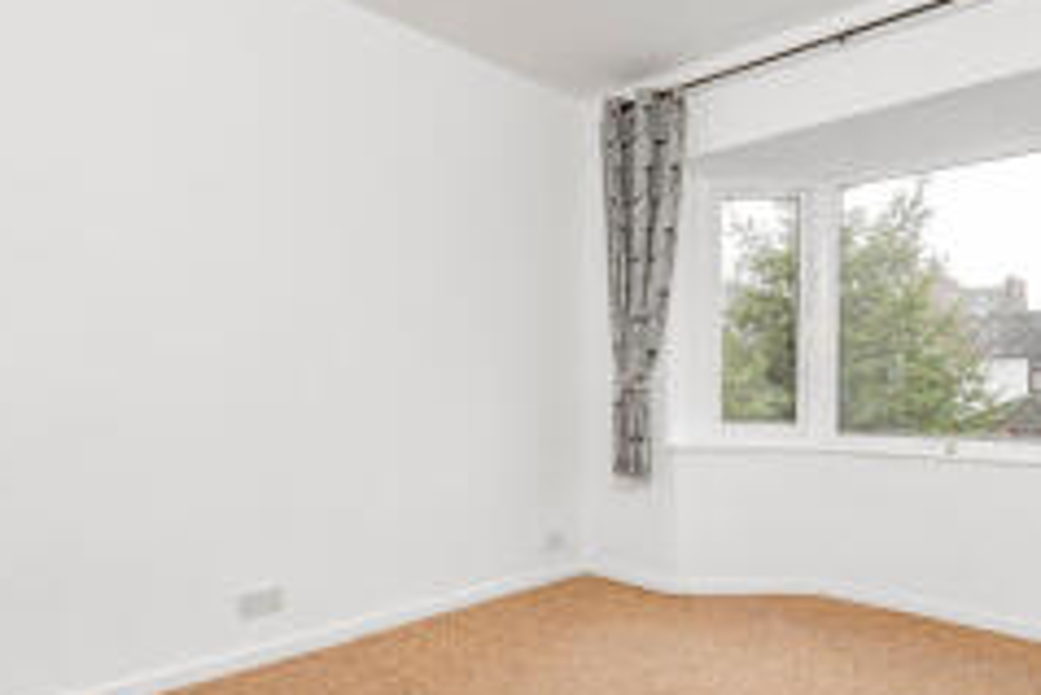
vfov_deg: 53.0
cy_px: 396
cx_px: 564
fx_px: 694
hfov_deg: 73.6
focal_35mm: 24
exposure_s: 1/40
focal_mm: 12
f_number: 9
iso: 320
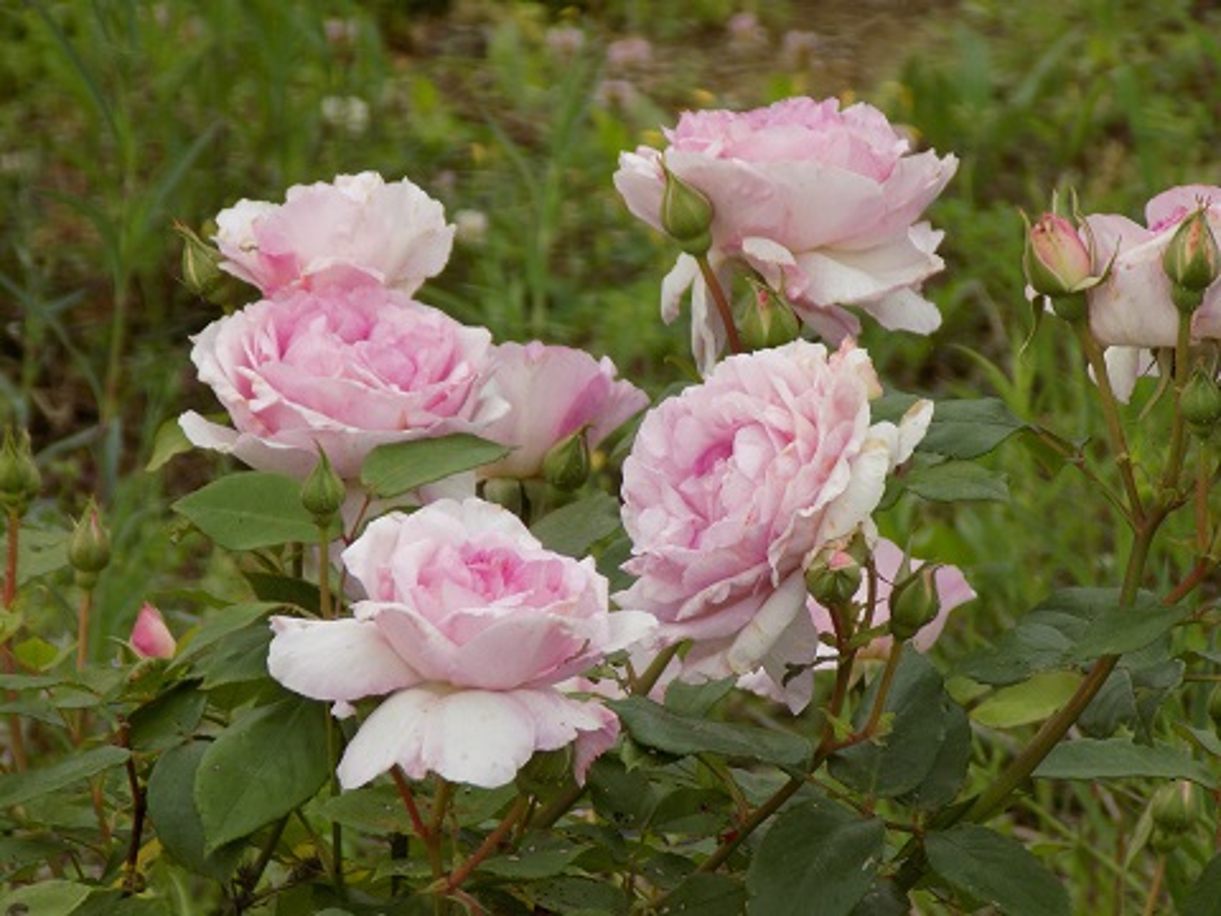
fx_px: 11181
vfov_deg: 4.7
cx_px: 610
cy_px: 458
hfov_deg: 6.3
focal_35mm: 317
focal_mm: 56.4
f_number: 5.9
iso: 80
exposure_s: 1/100
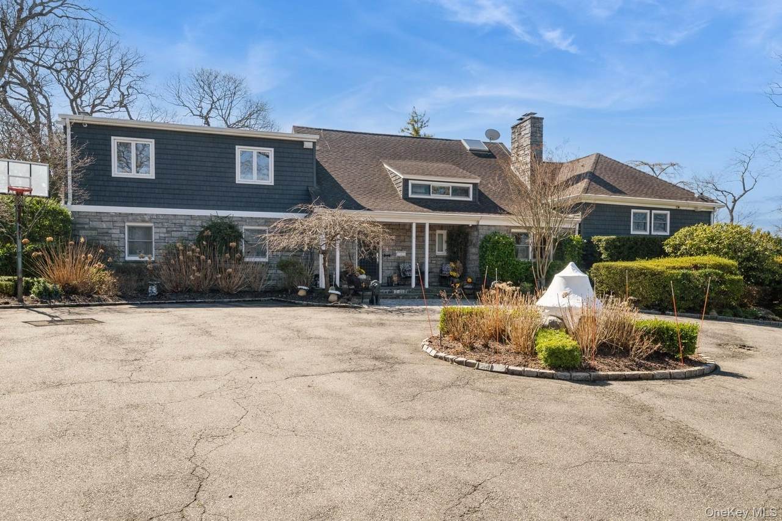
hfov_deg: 73.8
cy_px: 260
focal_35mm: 24
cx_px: 391
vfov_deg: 53.1
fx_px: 521
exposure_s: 1/250
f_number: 11
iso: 250
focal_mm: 24
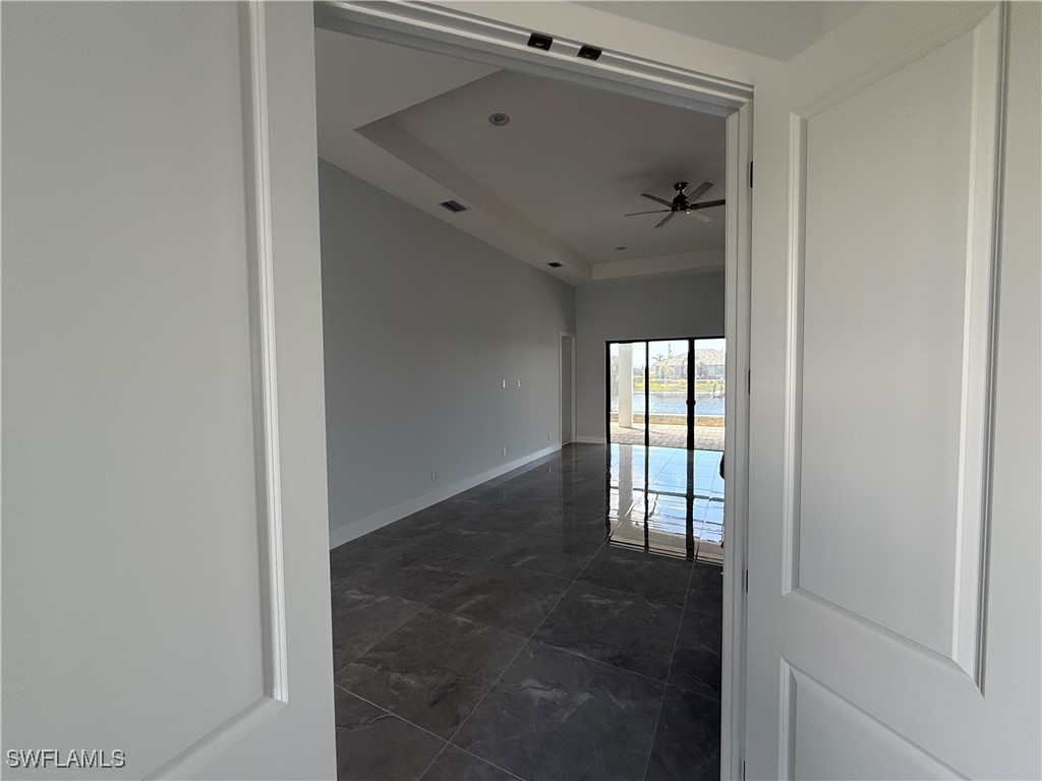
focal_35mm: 14
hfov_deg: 102.1
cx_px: 521
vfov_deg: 85.7
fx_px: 421
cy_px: 390
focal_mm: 2.22
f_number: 2.2
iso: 125
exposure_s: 1/99
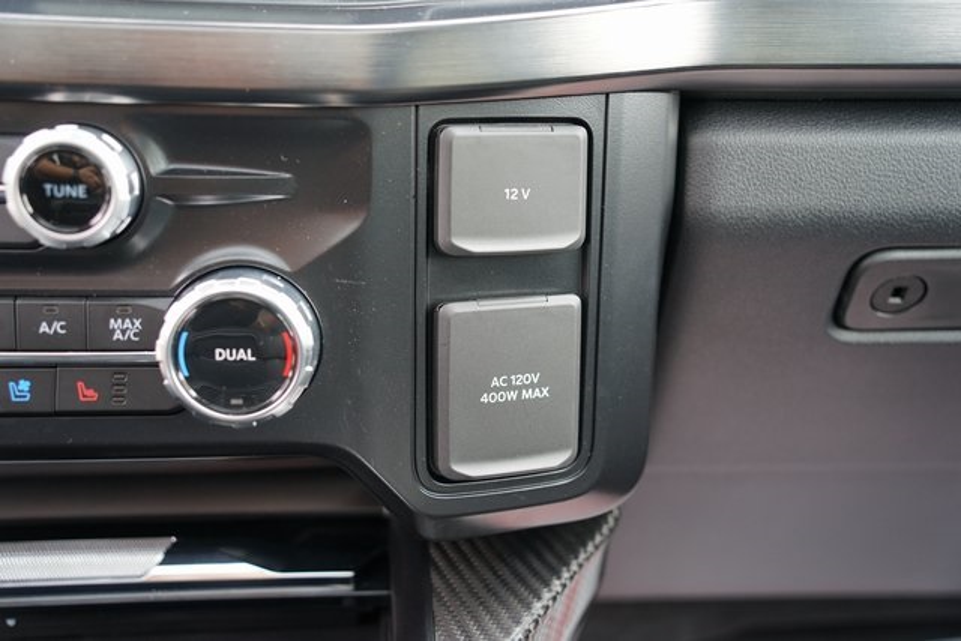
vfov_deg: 31.2
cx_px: 480
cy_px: 320
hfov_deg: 45.4
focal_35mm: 43
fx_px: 1148
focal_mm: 43
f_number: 4
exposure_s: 1/60
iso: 640
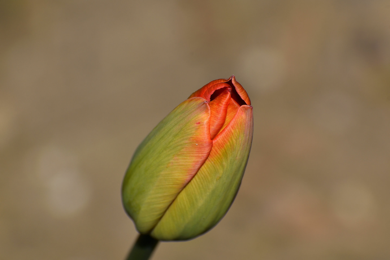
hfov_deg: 3.3
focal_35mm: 630
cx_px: 195
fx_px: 6824
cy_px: 130
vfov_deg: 2.2
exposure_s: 1/200
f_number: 14
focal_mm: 420
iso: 100
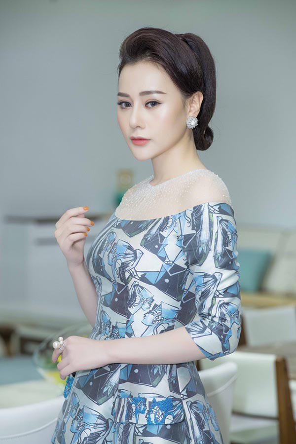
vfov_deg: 19.5
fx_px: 1295
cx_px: 148
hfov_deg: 13.0
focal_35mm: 105
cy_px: 222
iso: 500
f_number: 3.5
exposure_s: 1/250
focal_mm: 105
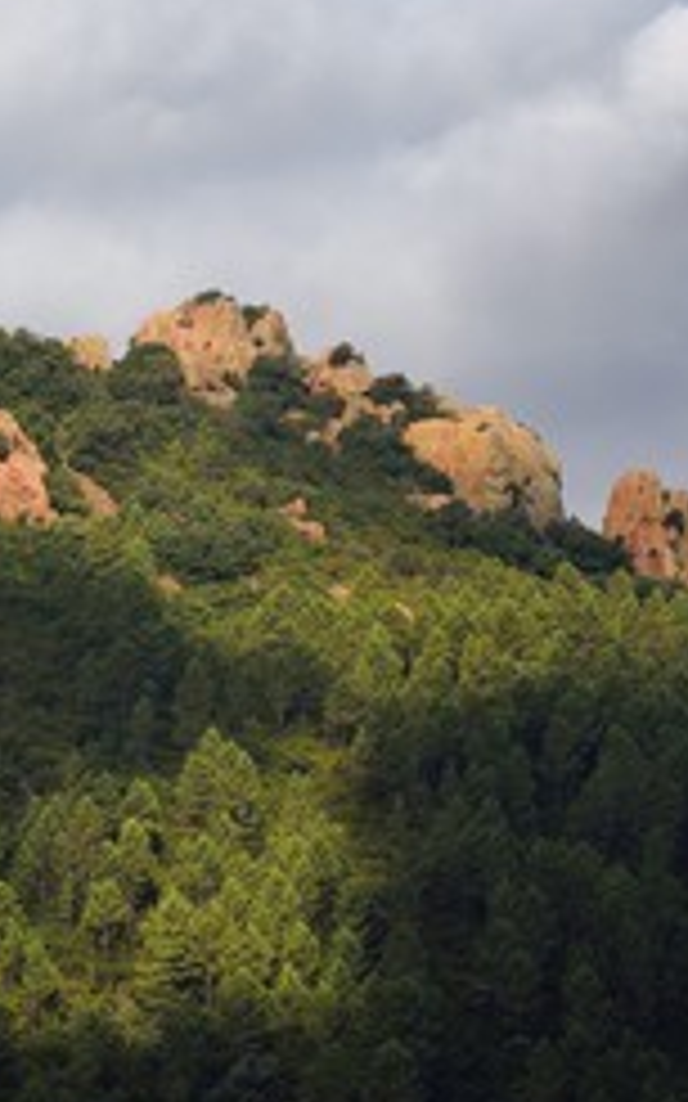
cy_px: 495
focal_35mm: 210
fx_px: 6304
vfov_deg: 10.0
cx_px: 0
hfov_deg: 6.2
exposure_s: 1/250
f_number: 14
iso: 250
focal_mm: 120
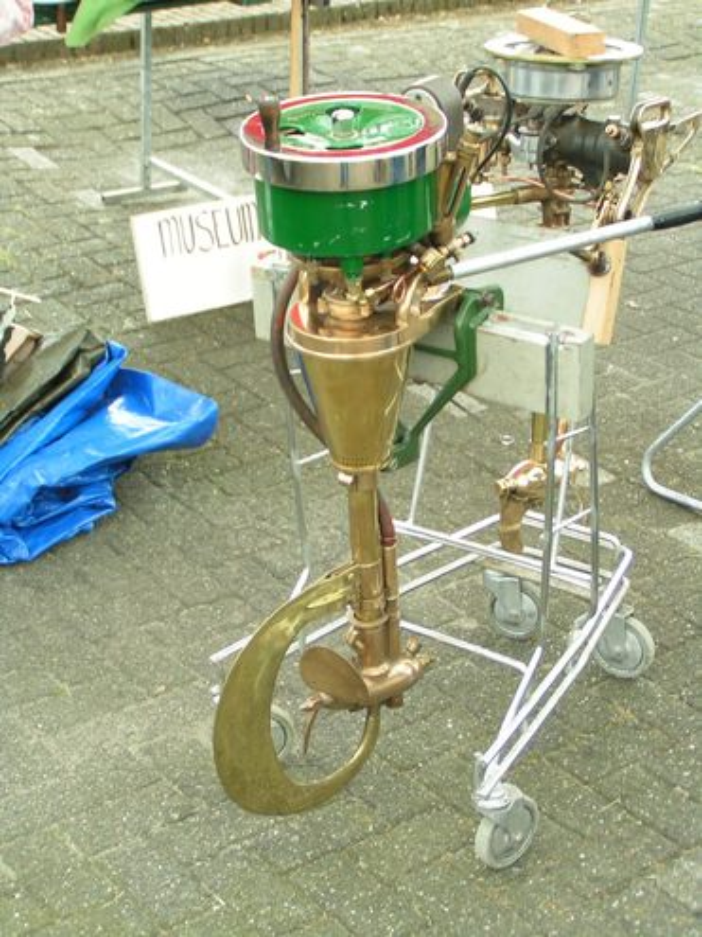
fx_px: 1704
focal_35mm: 63
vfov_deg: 30.7
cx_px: 351
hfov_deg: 23.3
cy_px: 468
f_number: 3.2
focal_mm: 9.7
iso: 50
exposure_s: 1/60
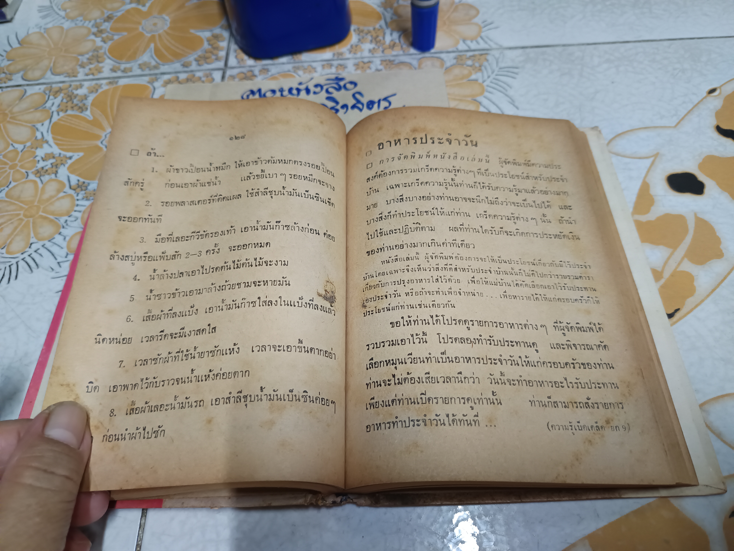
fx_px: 509
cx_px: 367
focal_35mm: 24
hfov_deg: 71.6
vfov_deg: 56.8
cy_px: 276
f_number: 1.7
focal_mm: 5.31
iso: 1078
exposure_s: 1/33.3
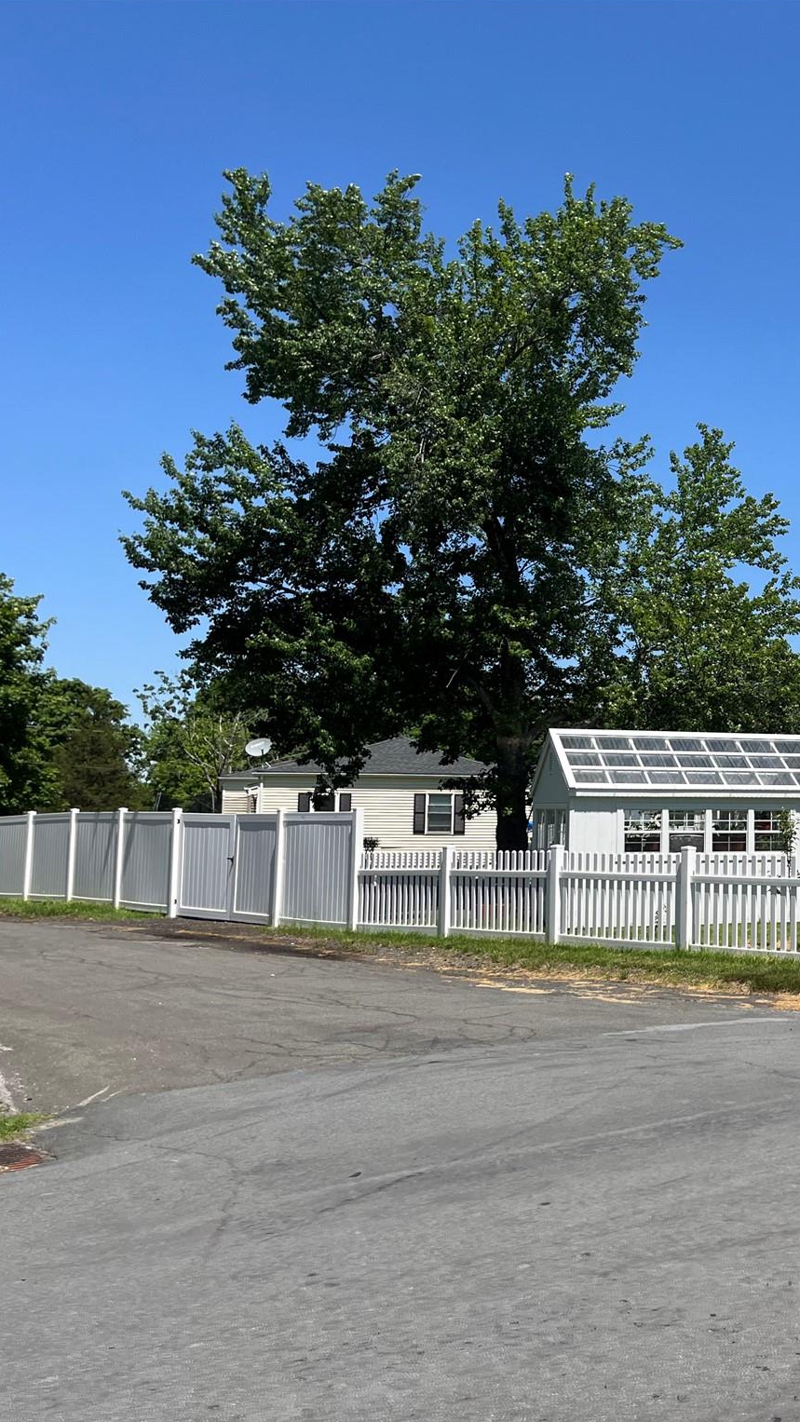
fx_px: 1433
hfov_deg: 29.1
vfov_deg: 52.8
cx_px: 811
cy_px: 710
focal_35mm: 38
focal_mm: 5.1
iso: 50
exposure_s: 1/3413
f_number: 1.6
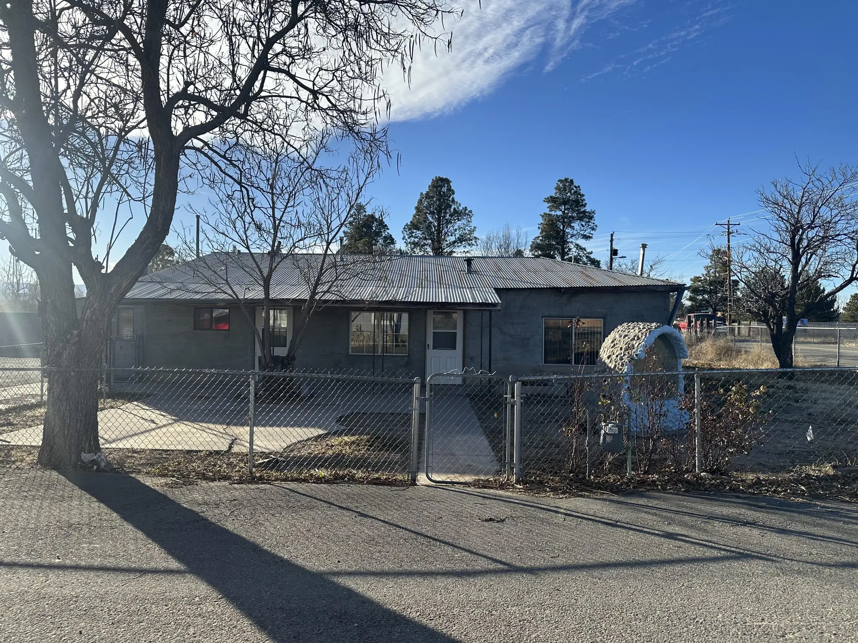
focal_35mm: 24
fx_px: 595
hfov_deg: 71.6
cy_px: 322
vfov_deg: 56.8
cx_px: 429
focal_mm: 6.86
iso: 80
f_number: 1.78
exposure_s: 1/3597
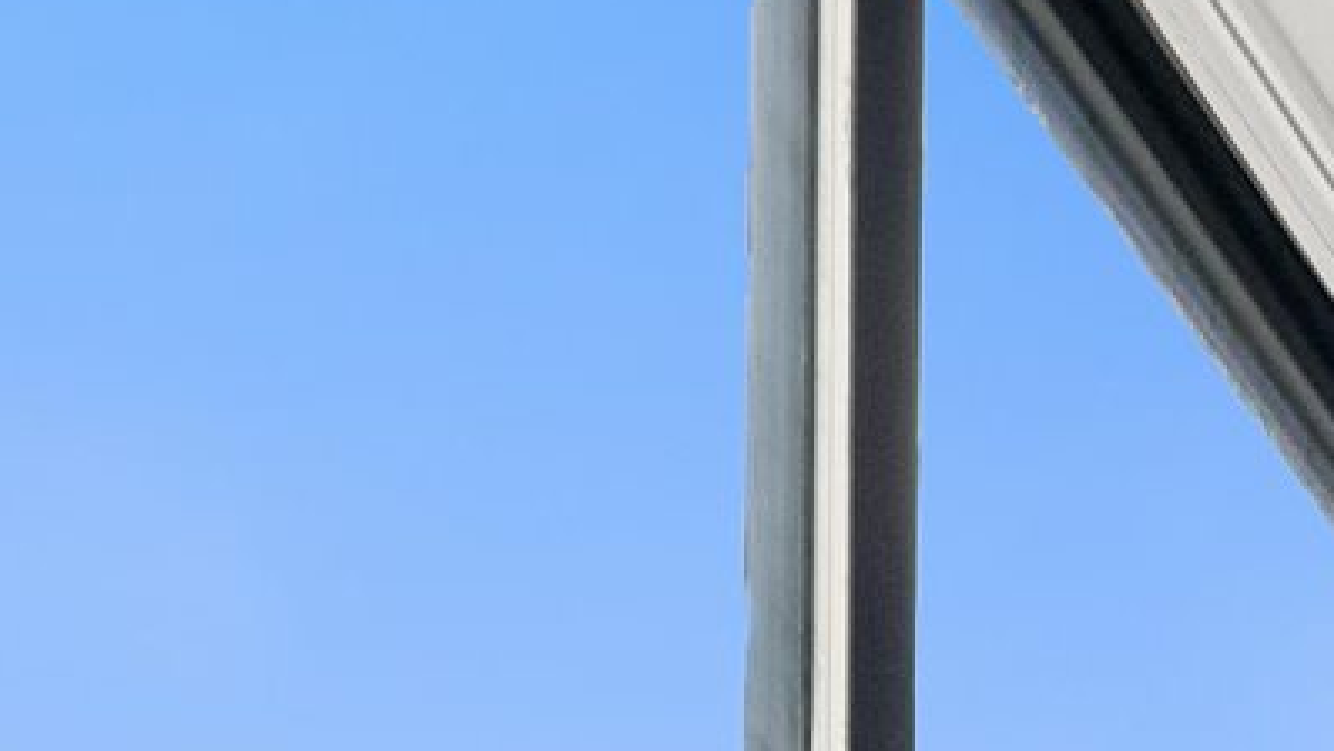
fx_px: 3857
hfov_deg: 14.4
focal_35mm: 109
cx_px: 3023
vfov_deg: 7.5
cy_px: 3064
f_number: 9
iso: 250
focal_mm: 9
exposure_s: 1/15
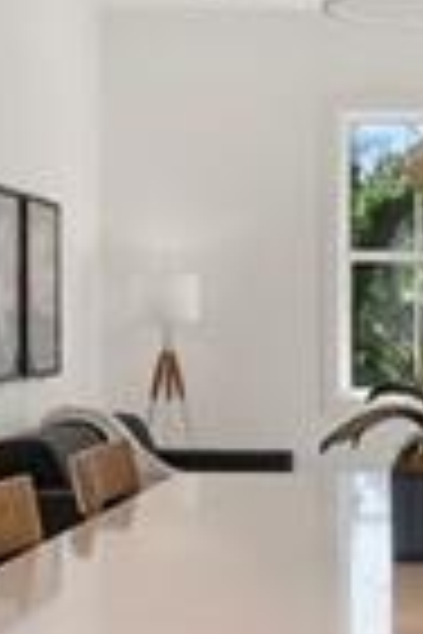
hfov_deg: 14.6
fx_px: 1604
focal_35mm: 91
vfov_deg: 22.3
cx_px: 472
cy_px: 393
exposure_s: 1/500
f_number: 7.1
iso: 640
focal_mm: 16
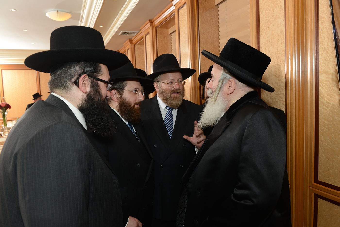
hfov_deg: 63.7
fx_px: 274
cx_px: 170
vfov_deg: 45.0
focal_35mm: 29
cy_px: 114
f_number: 6.3
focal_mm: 29
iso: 400
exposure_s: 1/160
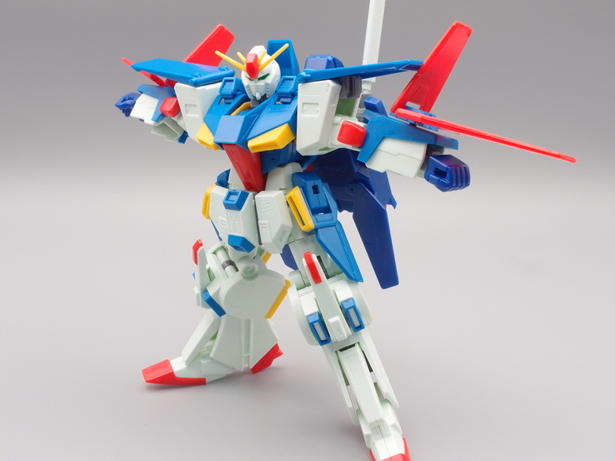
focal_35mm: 47
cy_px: 232
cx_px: 305
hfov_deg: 40.4
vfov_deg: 30.9
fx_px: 835
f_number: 8
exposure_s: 1/8
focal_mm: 9.87
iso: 100
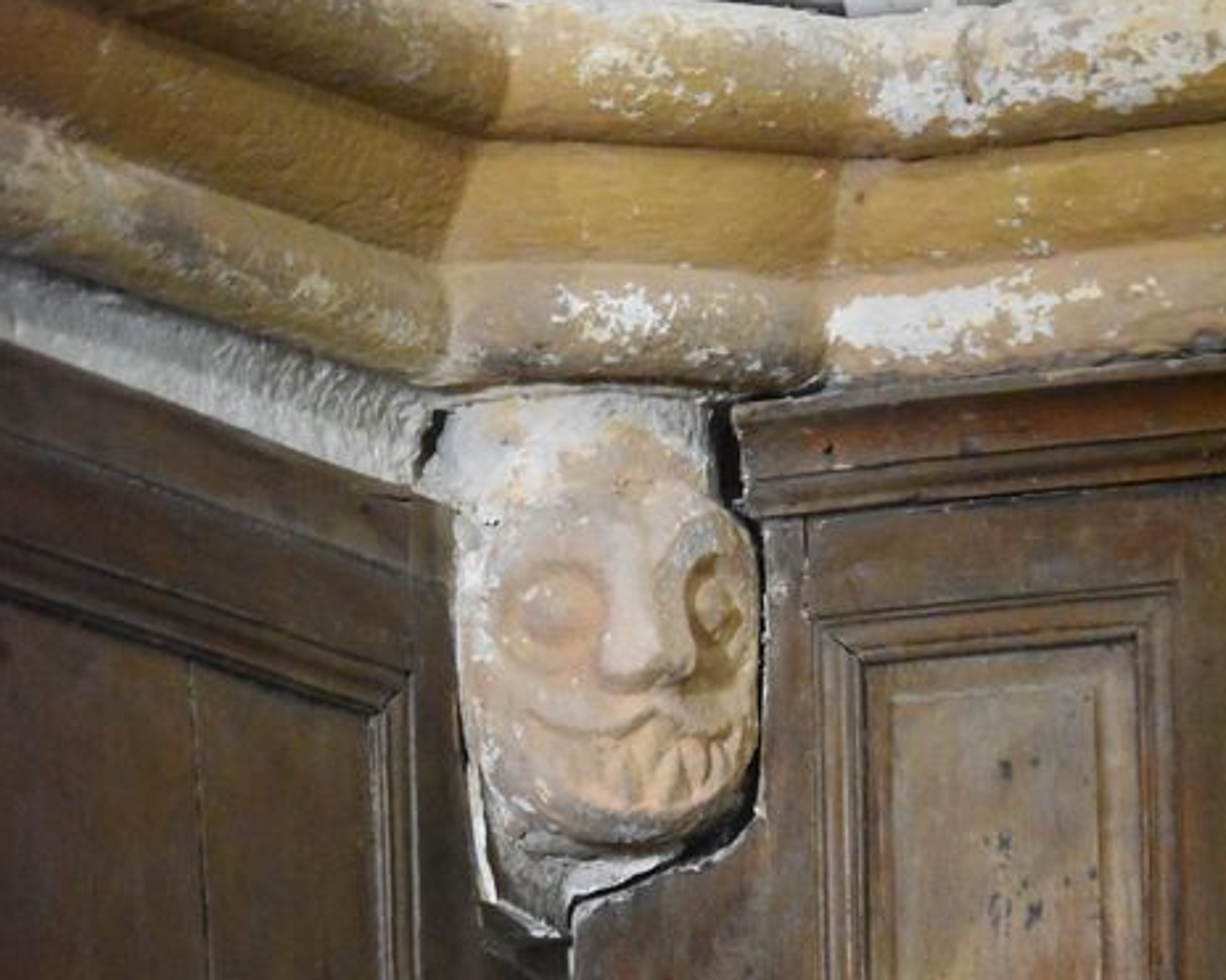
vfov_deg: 6.1
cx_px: 614
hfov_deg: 7.6
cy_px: 721
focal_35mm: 255
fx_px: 9251
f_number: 4.8
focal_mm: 120
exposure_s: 1/100
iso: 12800
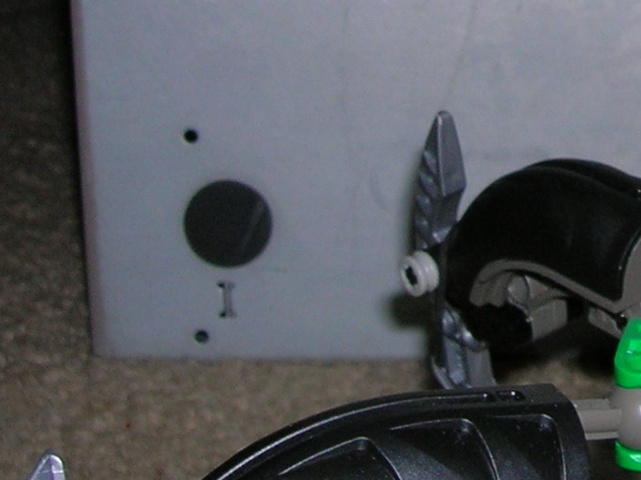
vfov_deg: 12.7
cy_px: 24
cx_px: 733
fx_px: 2128
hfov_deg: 16.5
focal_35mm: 115
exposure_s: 1/60.1
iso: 50
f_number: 4.9
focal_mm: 5.7
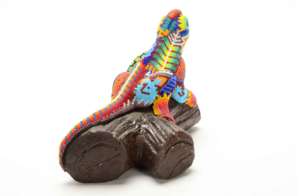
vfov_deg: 20.1
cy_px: 98
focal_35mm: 68
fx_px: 556
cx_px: 148
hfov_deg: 29.9
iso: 200
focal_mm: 45
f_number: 13
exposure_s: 1/160
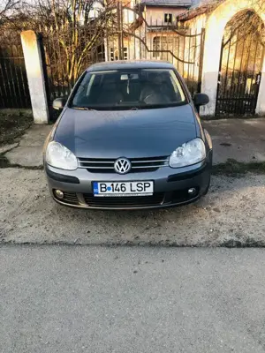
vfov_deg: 63.4
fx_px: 286
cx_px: 132
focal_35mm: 28
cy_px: 176
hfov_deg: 49.7
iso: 32
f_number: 1.8
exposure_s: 1/120
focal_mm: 4
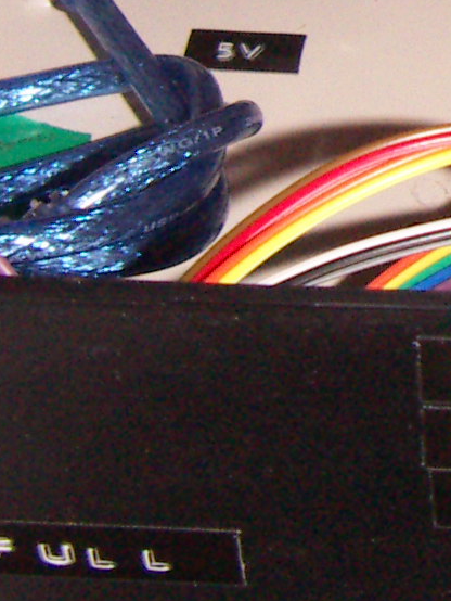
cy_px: 7
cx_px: 704
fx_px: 2309
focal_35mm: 133
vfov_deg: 14.6
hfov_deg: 10.7
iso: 200
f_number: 6.7
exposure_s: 1/50
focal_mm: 4.7
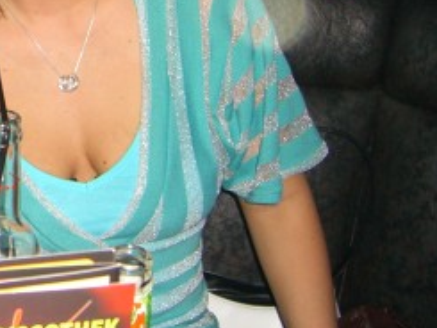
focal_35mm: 93
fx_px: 1175
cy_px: -66
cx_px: -80
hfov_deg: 19.9
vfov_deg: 15.3
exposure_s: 1/60
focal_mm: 7.9
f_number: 2.8
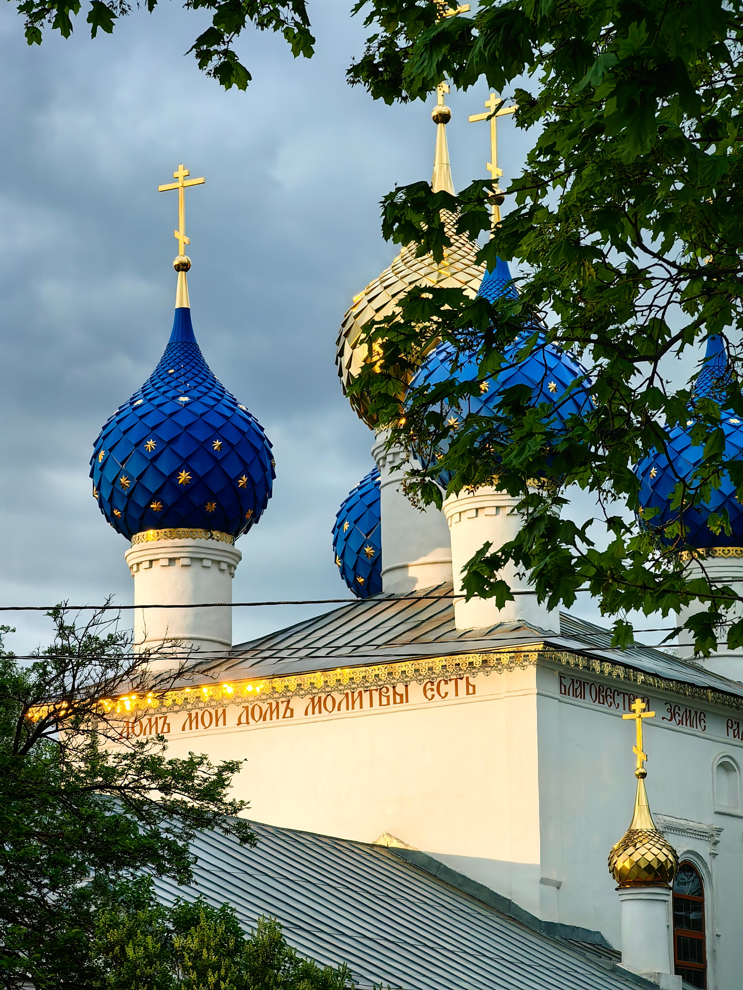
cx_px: 372
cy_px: 495
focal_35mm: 135
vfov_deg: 14.6
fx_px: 3863
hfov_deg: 11.0
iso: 100
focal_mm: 14.46
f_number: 3.4
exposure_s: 1/100
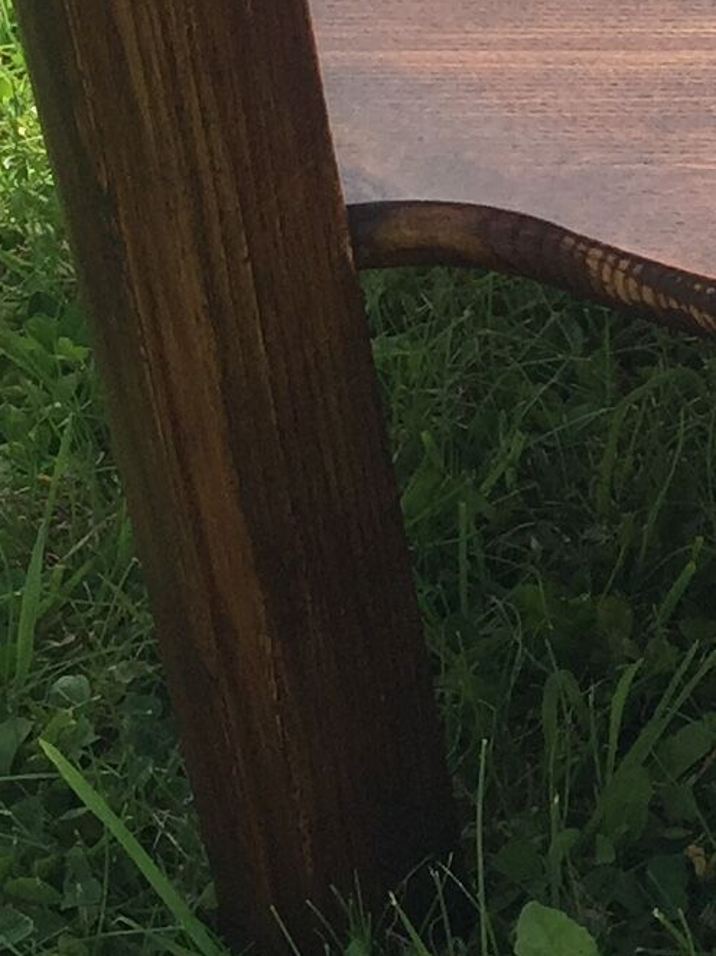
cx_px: 1306
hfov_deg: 9.8
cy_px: 338
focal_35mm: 143
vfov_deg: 13.8
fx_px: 3946
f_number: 2.2
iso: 32
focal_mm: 4.15
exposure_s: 1/1068
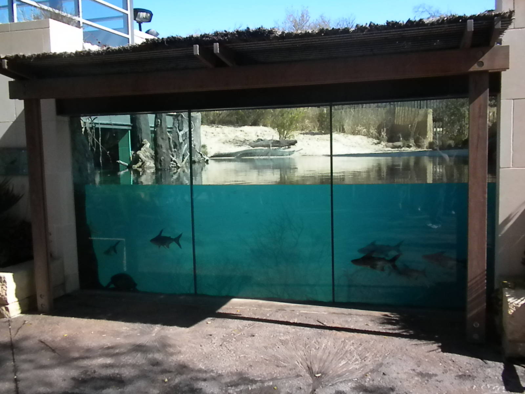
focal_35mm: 37
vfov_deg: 38.7
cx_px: 262
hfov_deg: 50.1
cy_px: 197
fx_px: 561
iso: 640
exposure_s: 1/327
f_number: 10
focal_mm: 6.6
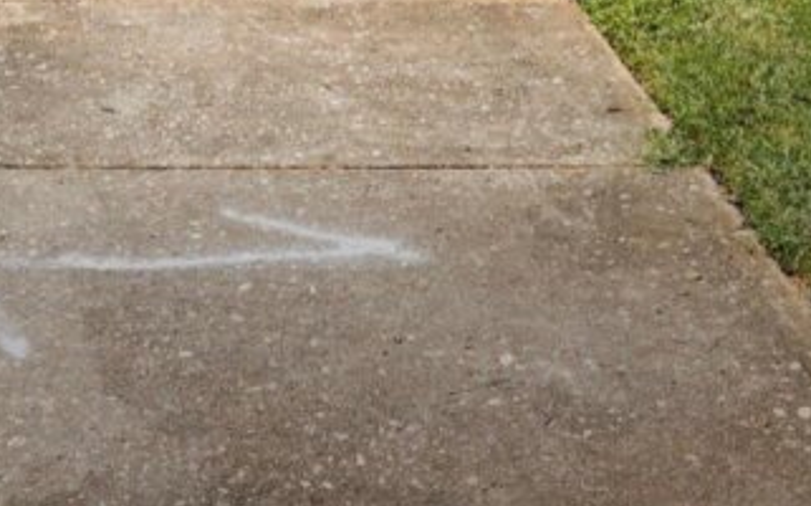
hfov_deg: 33.3
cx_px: 288
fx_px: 1347
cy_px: -423
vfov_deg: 17.1
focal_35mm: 61
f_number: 10
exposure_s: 1/40
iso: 50
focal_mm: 16
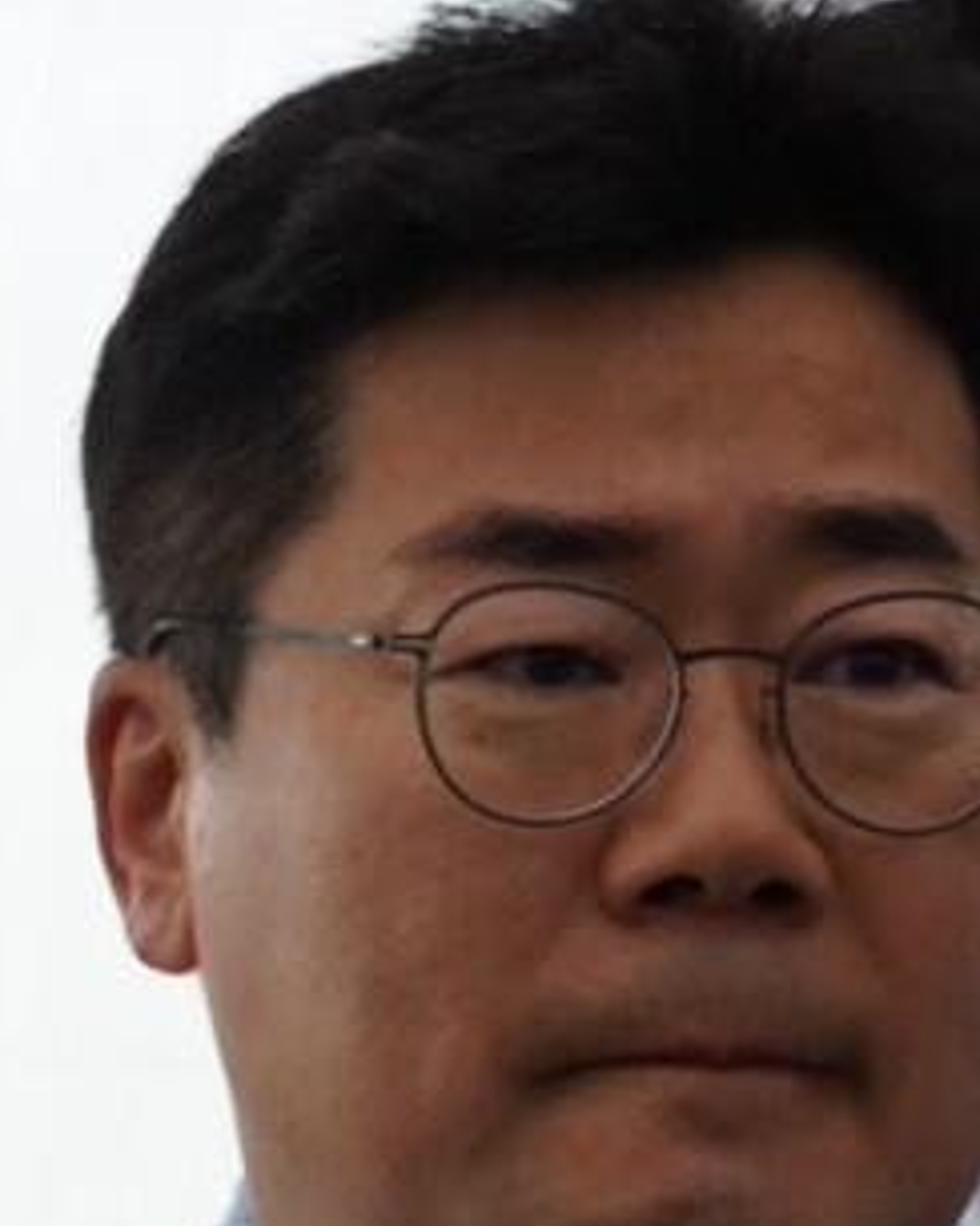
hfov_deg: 3.7
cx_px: -751
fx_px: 15010
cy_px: 1714
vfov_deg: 4.6
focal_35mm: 414
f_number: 5.6
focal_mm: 70
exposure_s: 1/500
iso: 2000
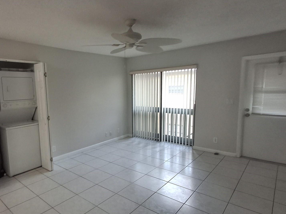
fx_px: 190
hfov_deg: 71.8
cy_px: 114
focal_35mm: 23
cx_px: 96
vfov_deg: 58.8
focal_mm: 1.64
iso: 160
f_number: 2.2
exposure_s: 1/40
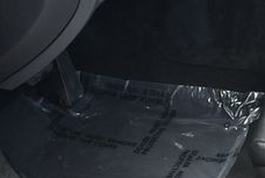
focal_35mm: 101
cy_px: 14
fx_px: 745
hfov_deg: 19.2
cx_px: 300
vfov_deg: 13.5
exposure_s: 1/250
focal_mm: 18
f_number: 3.5
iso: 450
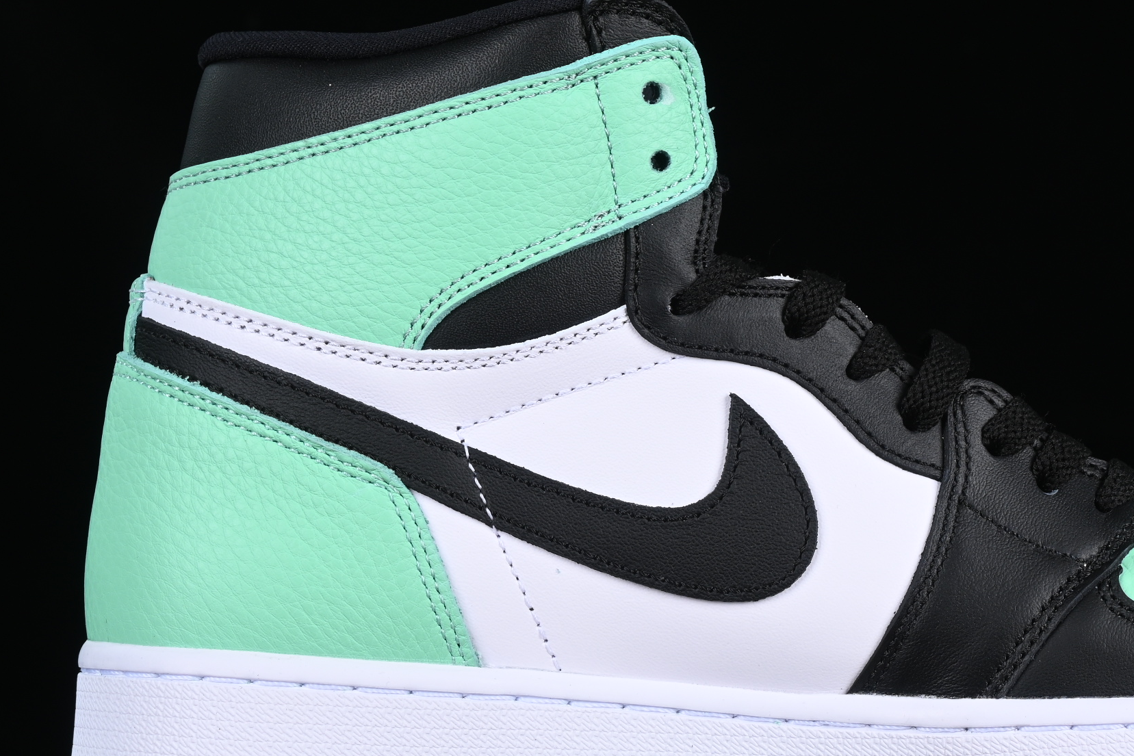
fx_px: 3969
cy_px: 448
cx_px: 797
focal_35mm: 126
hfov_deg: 16.2
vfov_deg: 10.9
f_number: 8
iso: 160
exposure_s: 1/60
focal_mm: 50
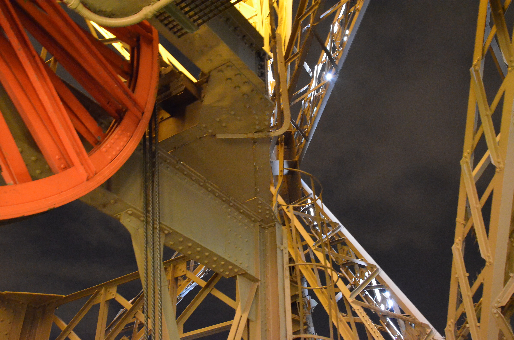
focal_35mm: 42
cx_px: 257
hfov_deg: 46.5
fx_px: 598
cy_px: 170
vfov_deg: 31.7
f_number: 11
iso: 6400
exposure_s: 1/3
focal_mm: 28
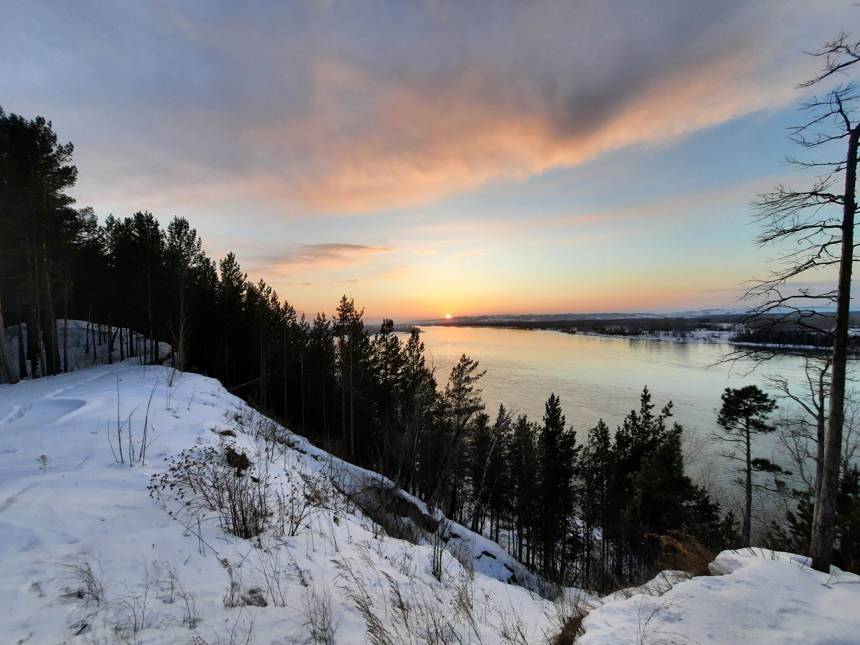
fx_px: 323
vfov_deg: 89.9
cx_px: 430
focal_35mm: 13
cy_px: 322
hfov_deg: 106.2
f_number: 2.2
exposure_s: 1/223
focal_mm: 1.74
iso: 40
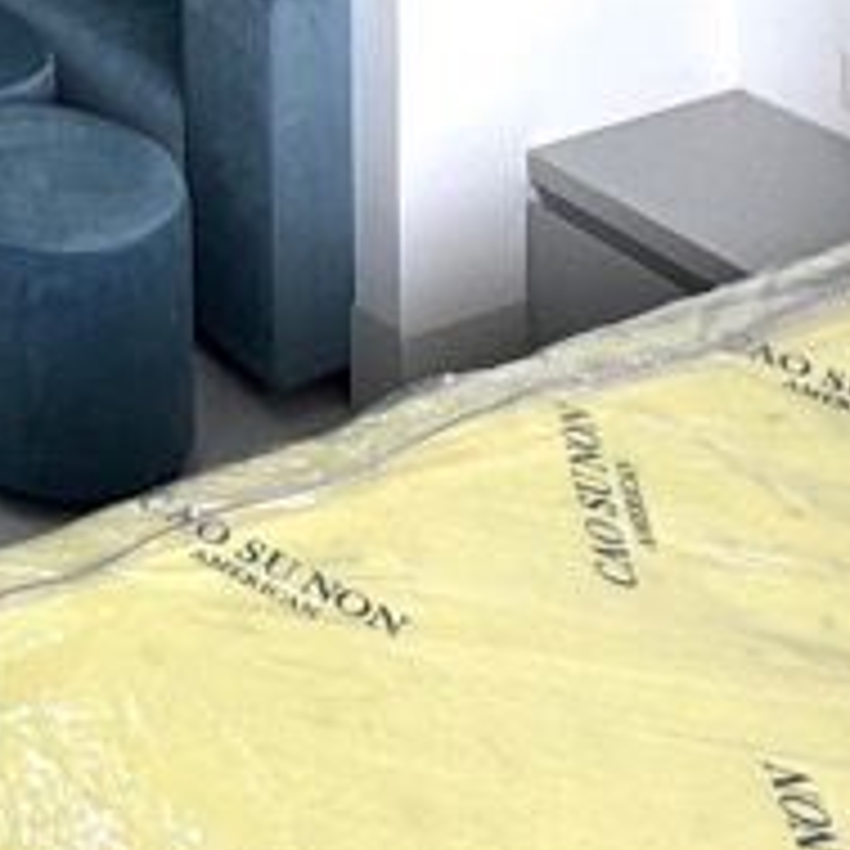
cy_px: -738
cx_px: -405
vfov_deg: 18.8
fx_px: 1861
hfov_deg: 21.7
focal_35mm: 67
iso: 80
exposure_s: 1/99
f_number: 2.2
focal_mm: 2.22
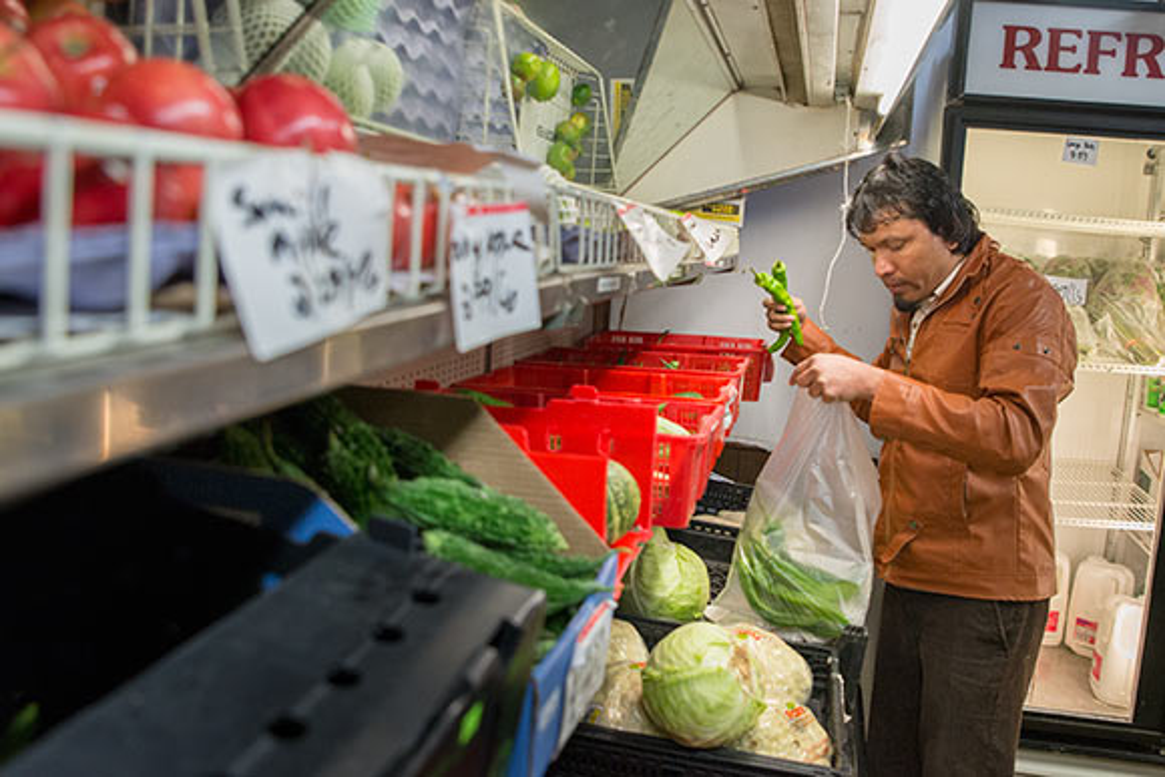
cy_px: 388
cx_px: 582
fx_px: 777
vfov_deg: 53.2
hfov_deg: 73.7
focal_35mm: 24
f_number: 5.6
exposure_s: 1/180
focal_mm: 24
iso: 1600
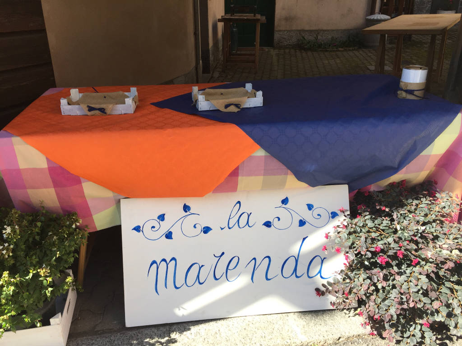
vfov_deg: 48.2
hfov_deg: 61.7
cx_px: 231
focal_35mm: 29
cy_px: 173
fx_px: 387
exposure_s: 1/590
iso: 32
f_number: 2.2
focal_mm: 4.15
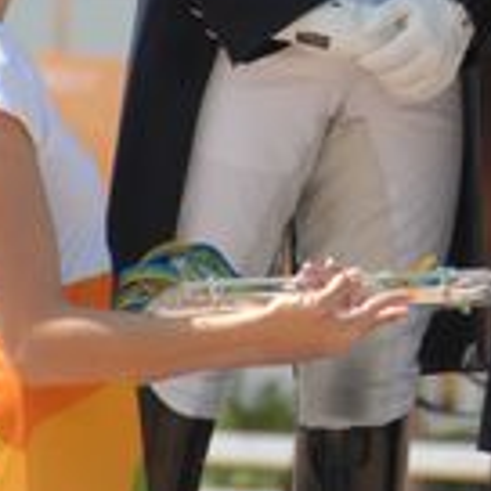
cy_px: -135
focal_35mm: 1194
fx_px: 19161
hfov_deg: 1.5
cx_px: 639
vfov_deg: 1.5
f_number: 5.6
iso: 200
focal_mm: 200
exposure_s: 1/500
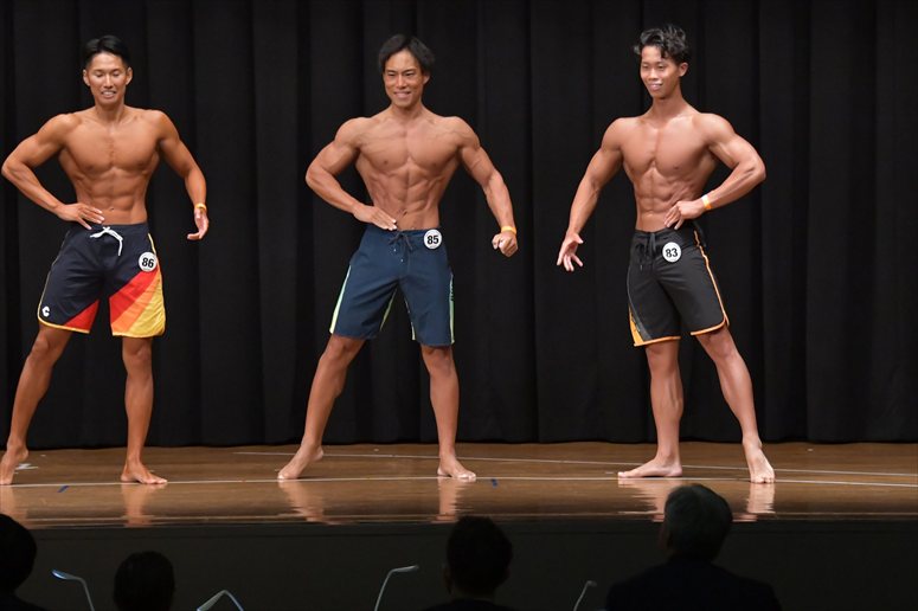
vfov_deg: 7.3
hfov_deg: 11.0
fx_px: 4766
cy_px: 306
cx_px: 459
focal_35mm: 187
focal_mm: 125
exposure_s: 1/400
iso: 6400
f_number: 5.6
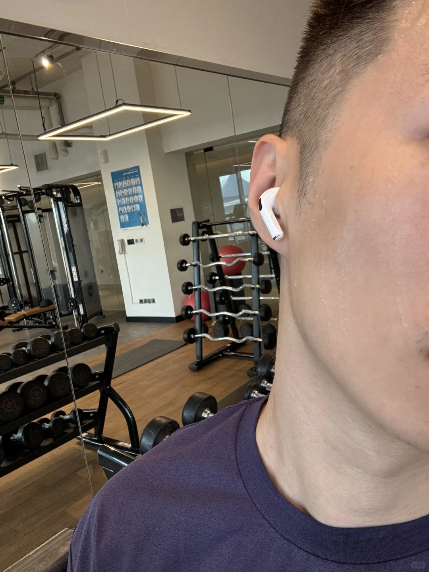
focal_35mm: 30
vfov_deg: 60.0
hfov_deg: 46.8
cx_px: 214
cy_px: 286
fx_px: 496
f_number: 1.9
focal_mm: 2.69
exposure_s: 1/104
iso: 80
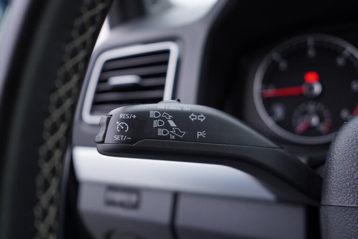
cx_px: 179
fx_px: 358
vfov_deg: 36.9
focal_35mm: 36
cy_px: 120
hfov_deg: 53.1
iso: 125
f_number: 3.2
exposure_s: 1/50
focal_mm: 24
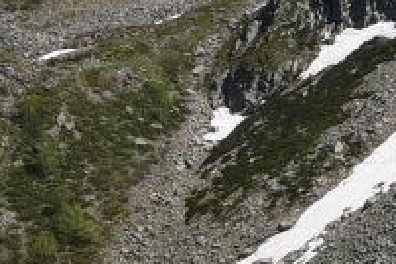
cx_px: 768
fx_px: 3553
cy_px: -257
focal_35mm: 323
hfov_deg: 6.2
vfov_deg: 4.2
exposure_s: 1/125
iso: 100
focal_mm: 50
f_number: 13
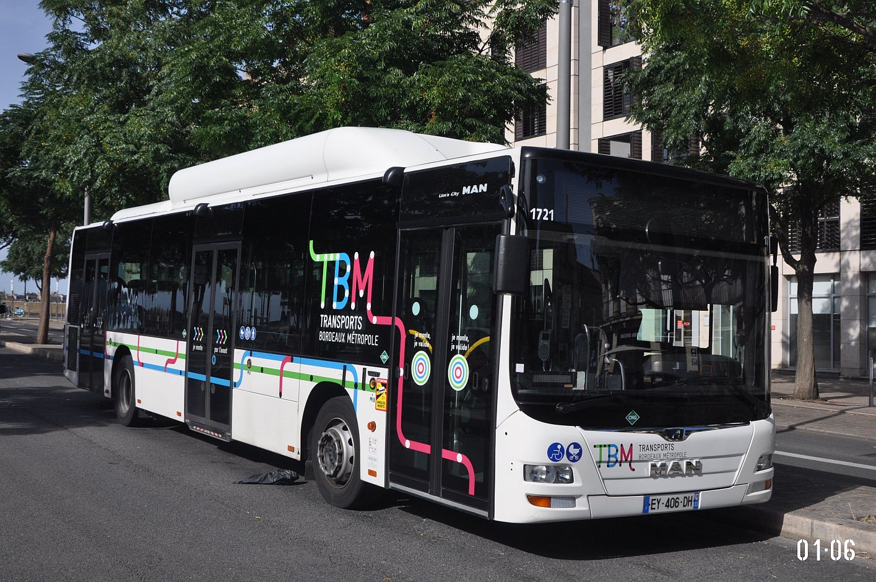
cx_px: 438
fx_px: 1021
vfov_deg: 31.8
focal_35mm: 42
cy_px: 291
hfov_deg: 46.4
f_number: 6.3
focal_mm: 28
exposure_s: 1/1600
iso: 400
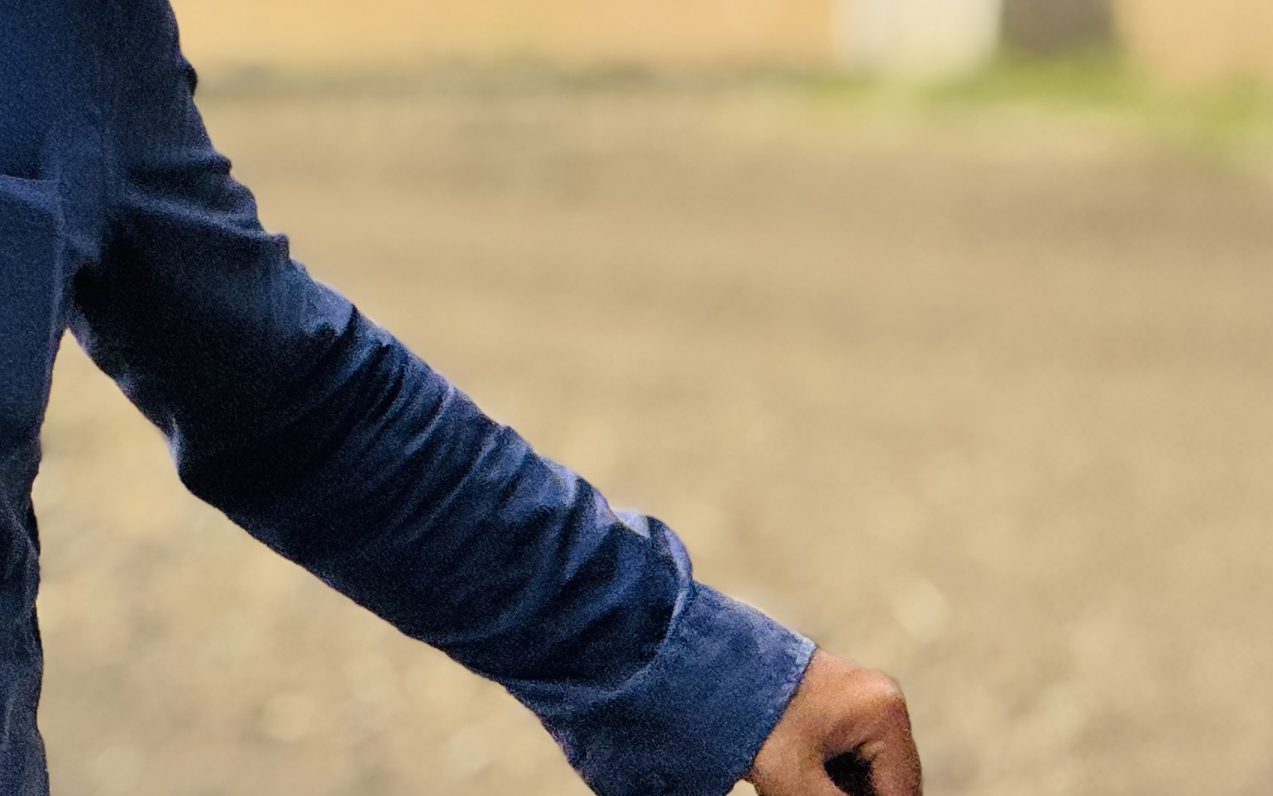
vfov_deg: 3.1
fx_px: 14814
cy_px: -73
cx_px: -371
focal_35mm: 427
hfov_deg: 4.9
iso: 50
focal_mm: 15.66
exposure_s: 1/2933
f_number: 2.8
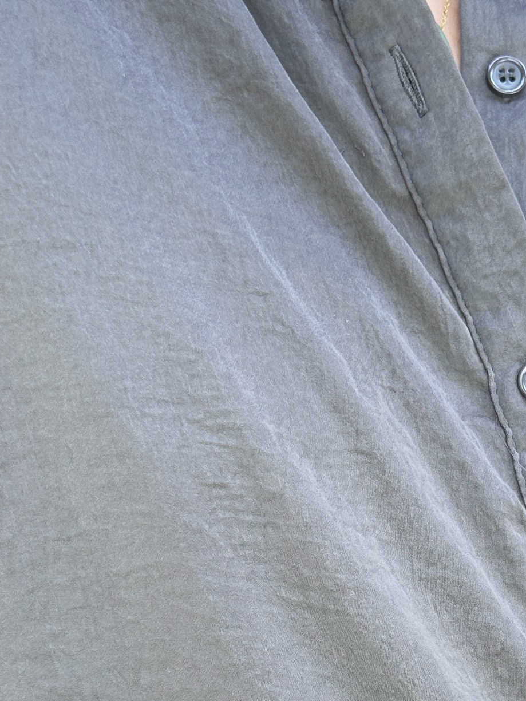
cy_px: 650
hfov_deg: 18.6
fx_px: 1600
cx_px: 325
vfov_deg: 23.9
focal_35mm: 79
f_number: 1.78
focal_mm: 6.86
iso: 80
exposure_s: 1/149
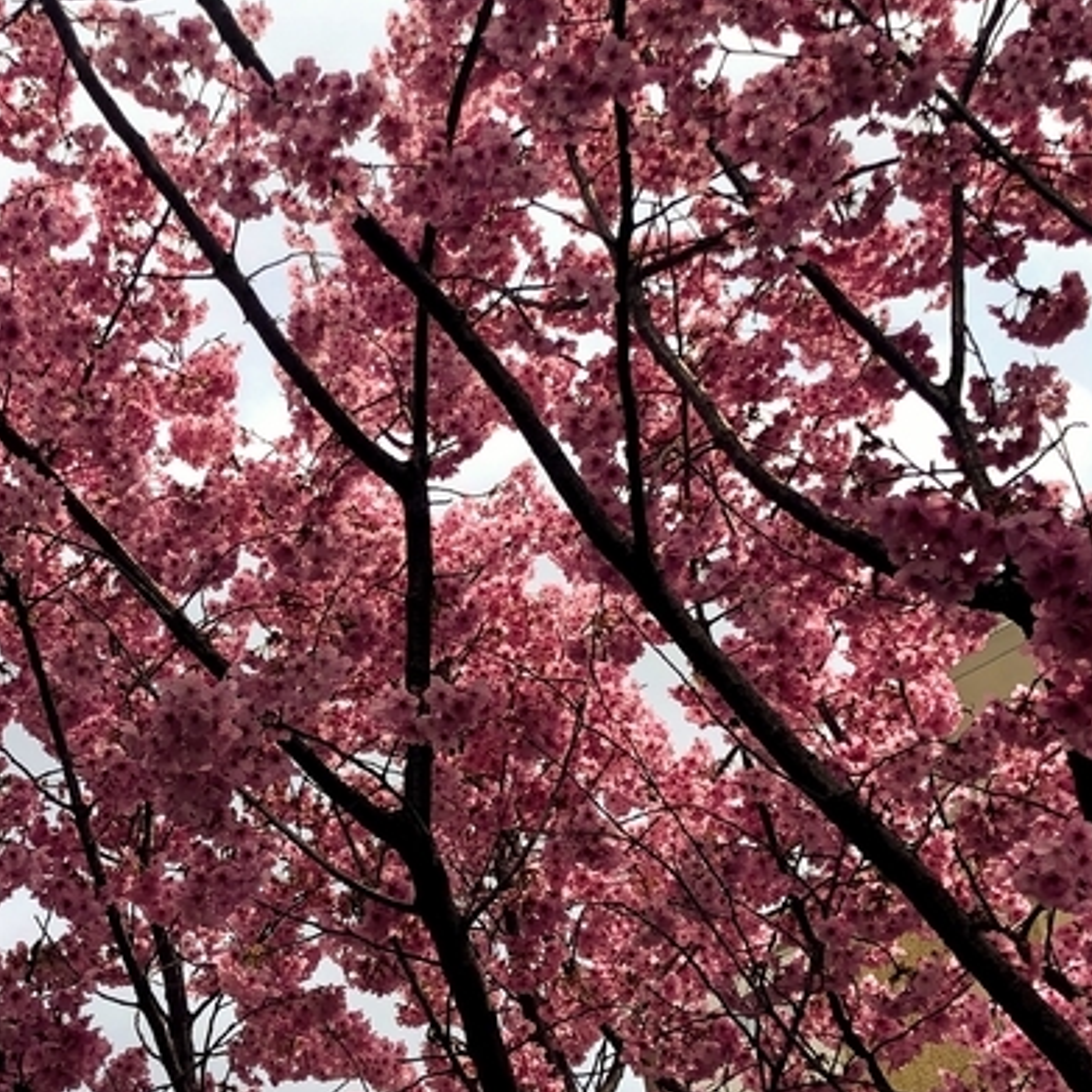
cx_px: 223
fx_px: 2712
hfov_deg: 22.5
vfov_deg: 22.8
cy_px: 489
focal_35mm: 76
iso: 20
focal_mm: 3.99
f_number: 1.8
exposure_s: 1/2024
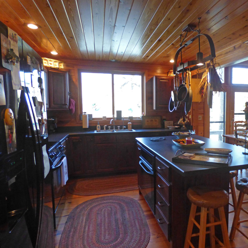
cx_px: 165
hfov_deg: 63.4
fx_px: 195
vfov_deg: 65.0
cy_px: 124
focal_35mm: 24
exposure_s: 1/50
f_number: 2.8
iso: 400
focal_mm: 3.58
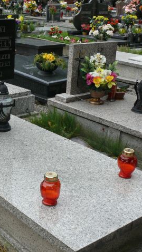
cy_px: 126
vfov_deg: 38.5
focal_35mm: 54
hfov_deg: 21.2
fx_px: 361
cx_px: -13
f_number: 4.5
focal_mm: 7.8
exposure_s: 1/200
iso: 100
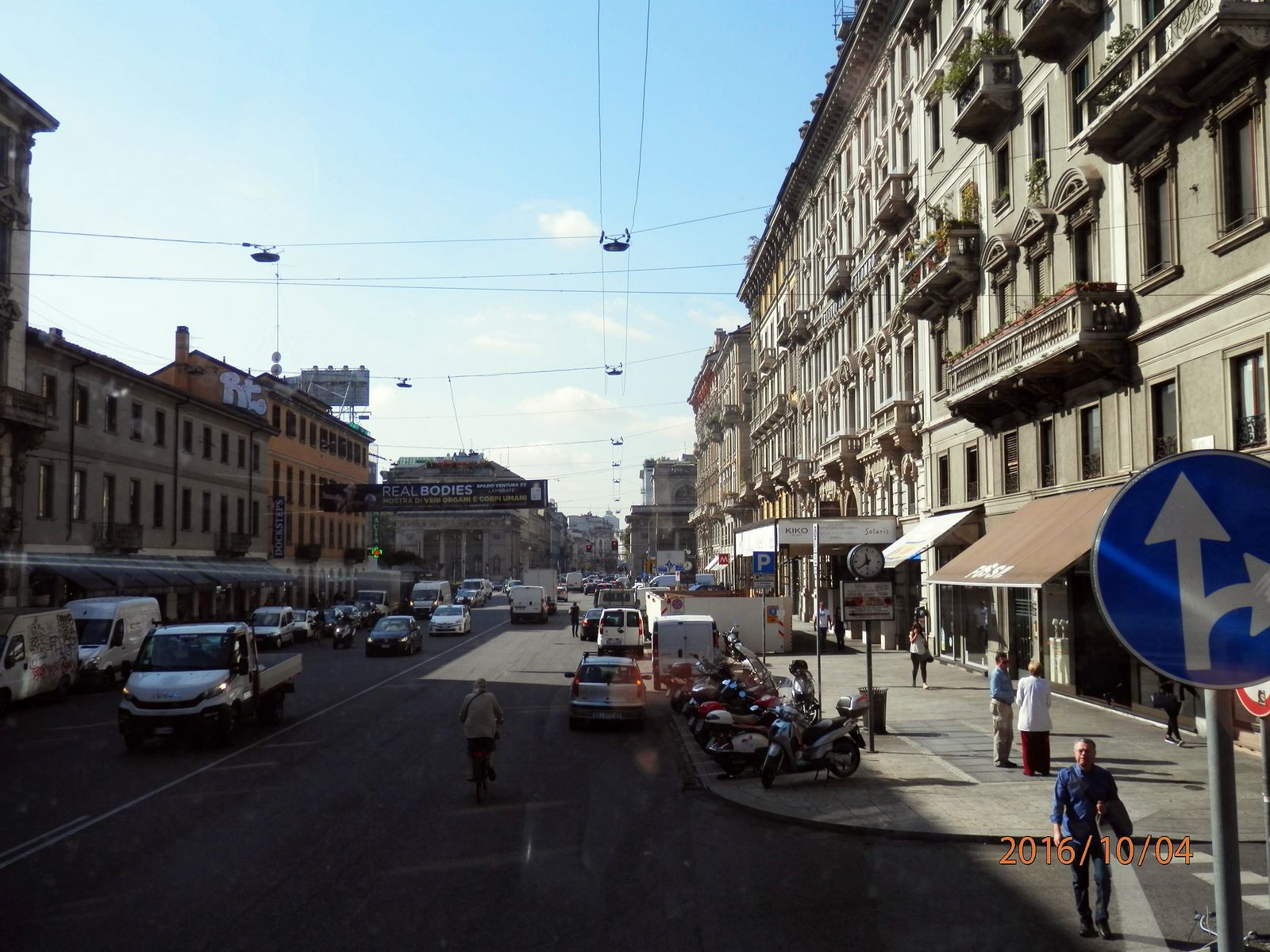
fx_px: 1211
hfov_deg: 55.4
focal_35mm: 33
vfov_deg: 42.9
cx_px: 635
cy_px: 476
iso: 80
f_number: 9.7
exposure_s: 1/125
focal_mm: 6
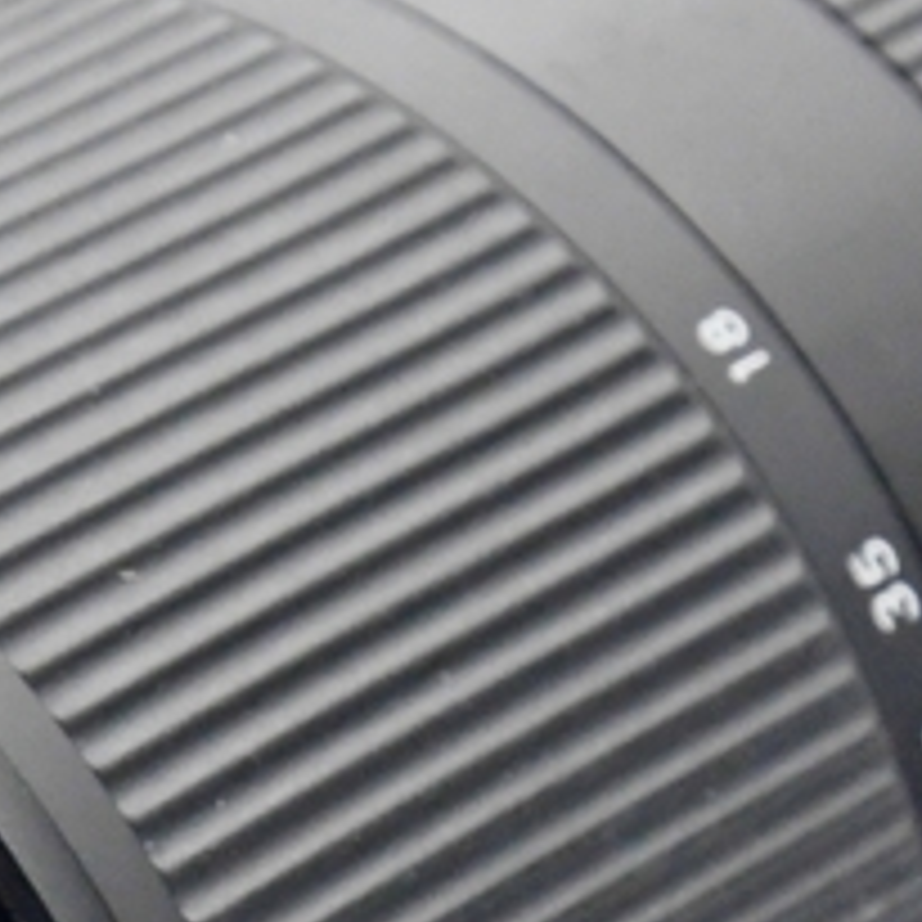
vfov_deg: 4.1
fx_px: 12928
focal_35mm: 429
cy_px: 1493
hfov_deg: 4.1
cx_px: -504
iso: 1600
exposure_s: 1/125
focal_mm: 46
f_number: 7.1
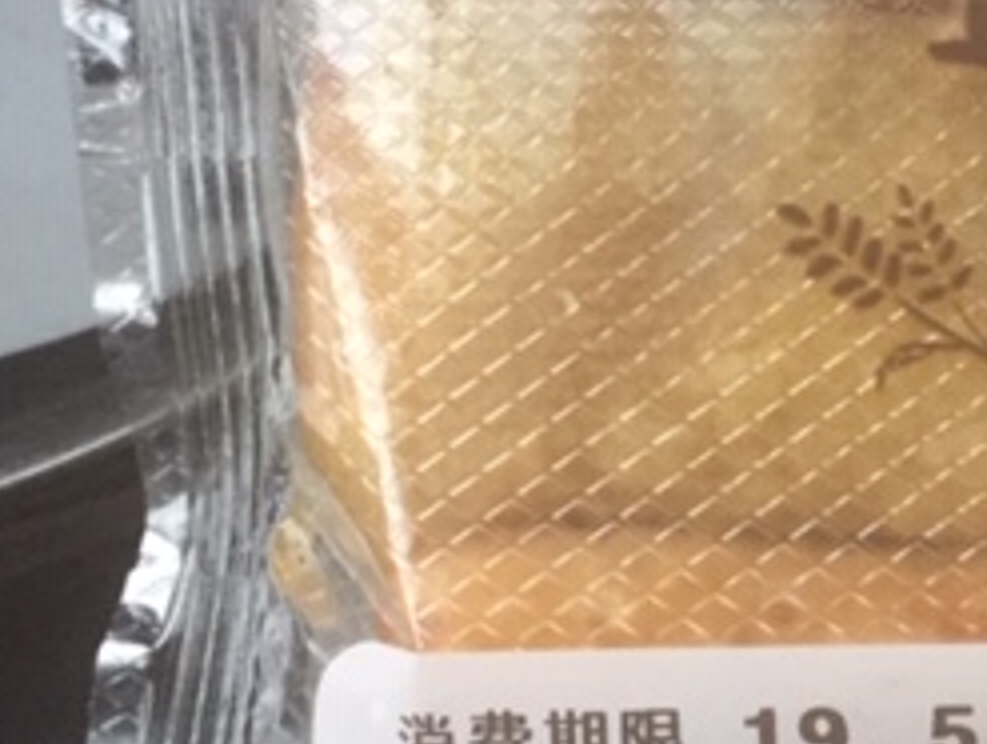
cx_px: 1123
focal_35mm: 75
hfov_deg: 24.0
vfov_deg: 19.7
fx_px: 2142
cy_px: 308
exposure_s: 1/30
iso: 160
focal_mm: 4.15
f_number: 2.2
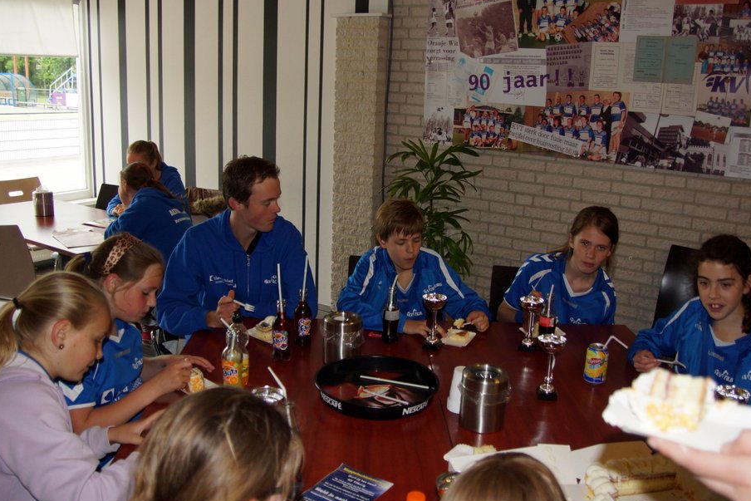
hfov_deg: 55.8
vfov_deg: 38.9
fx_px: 709
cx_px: 395
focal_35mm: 34
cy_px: 237
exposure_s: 1/125
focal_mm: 20
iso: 400
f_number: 3.5
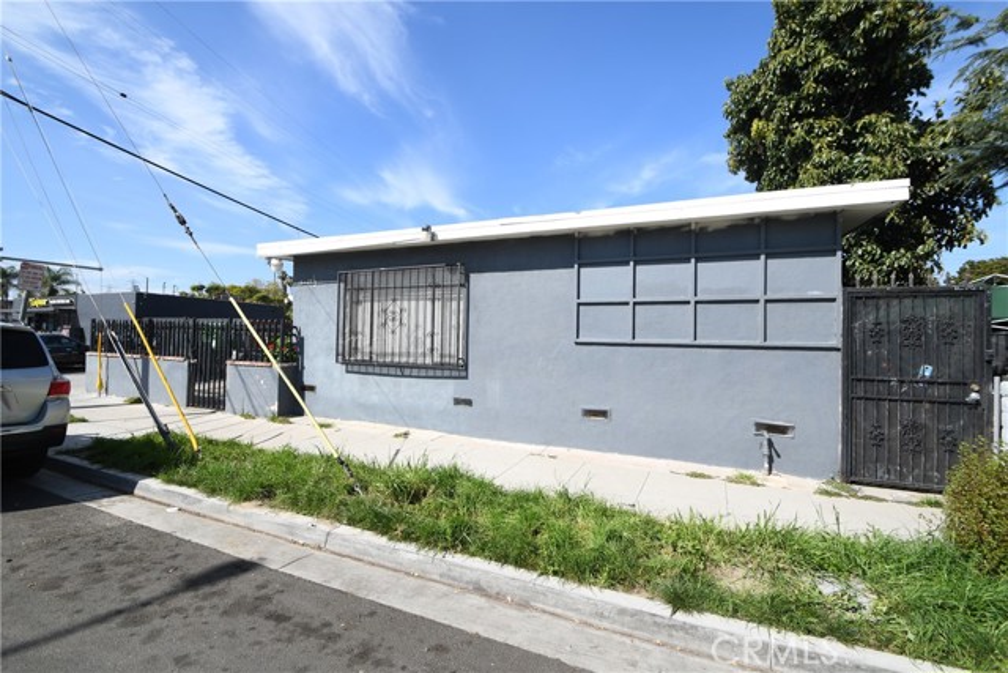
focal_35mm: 15
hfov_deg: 100.4
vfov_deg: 77.4
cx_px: 504
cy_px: 336
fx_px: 420
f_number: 7.1
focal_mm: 10
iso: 100
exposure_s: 1/320
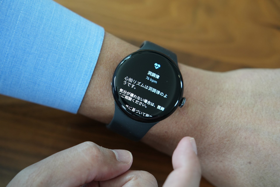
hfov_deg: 24.5
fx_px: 646
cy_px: 94
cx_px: 140
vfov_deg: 16.5
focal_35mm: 83
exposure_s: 1/60
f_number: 4.5
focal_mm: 83
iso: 1250
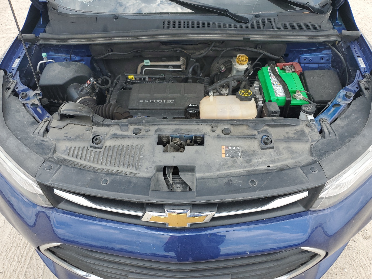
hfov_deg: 67.3
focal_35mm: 26
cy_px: 140
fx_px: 279
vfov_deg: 53.1
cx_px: 186
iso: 50
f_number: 1.5
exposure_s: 1/833
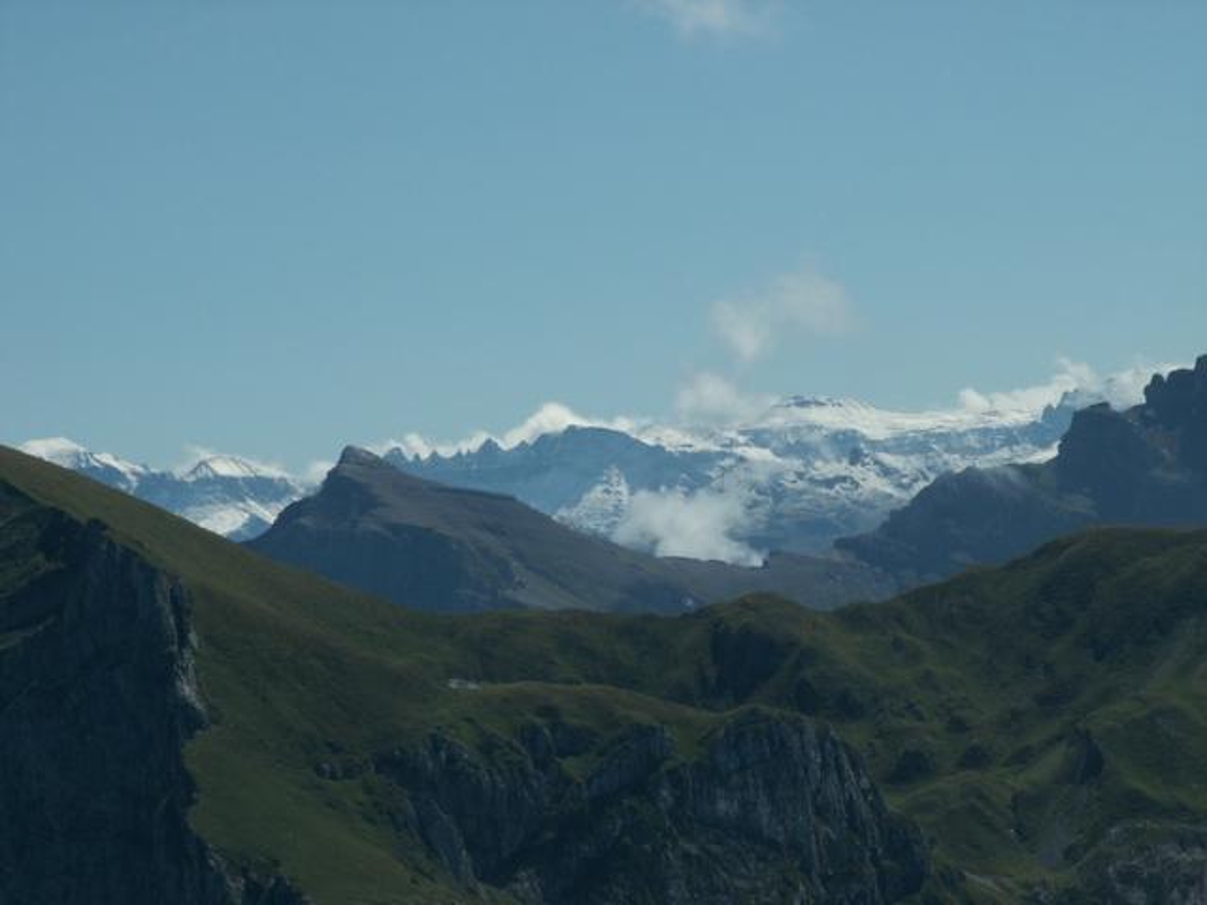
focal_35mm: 153
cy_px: 452
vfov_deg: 9.7
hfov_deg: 12.9
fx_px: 5335
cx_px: 604
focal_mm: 25.01
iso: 50
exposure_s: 1/400
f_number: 8
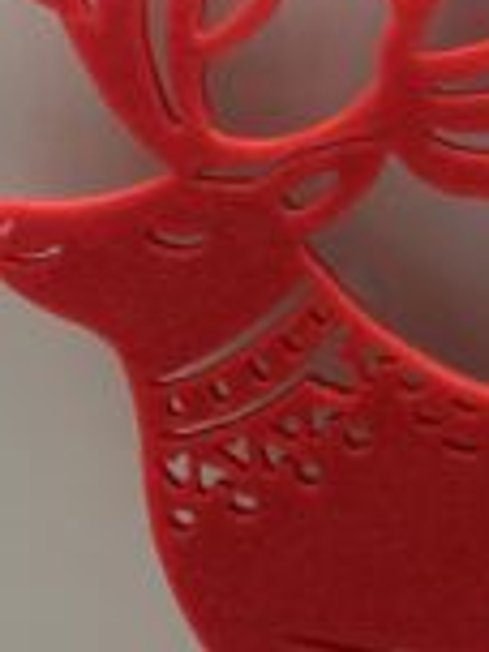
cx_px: 485
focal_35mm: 148
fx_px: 2788
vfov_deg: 13.3
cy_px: 553
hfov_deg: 10.0
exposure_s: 1/100
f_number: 2
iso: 200
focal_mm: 6
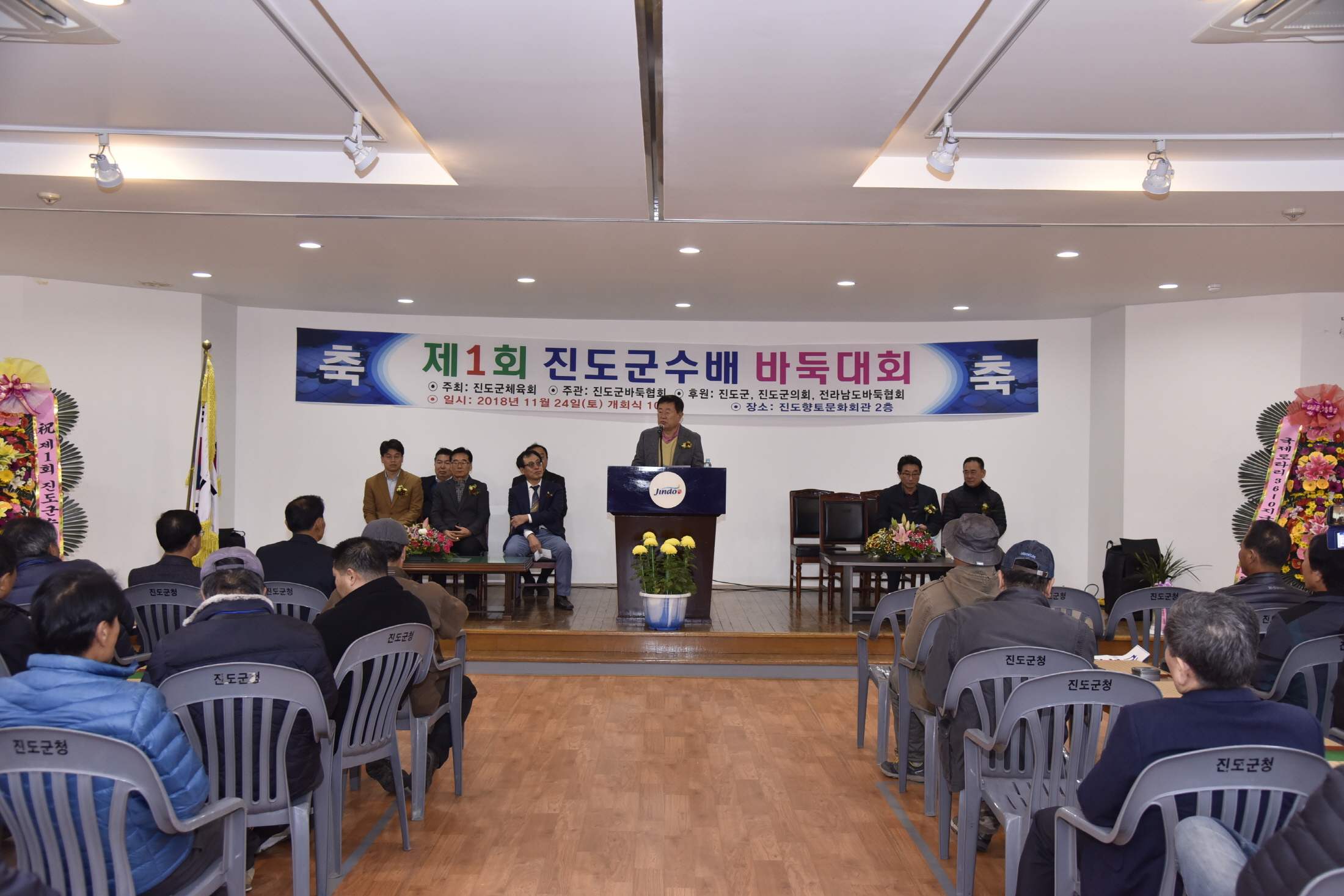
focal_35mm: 35
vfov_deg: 37.9
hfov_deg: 54.4
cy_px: 448
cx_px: 672
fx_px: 1307
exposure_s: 1/125
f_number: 4.5
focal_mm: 35
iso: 1000
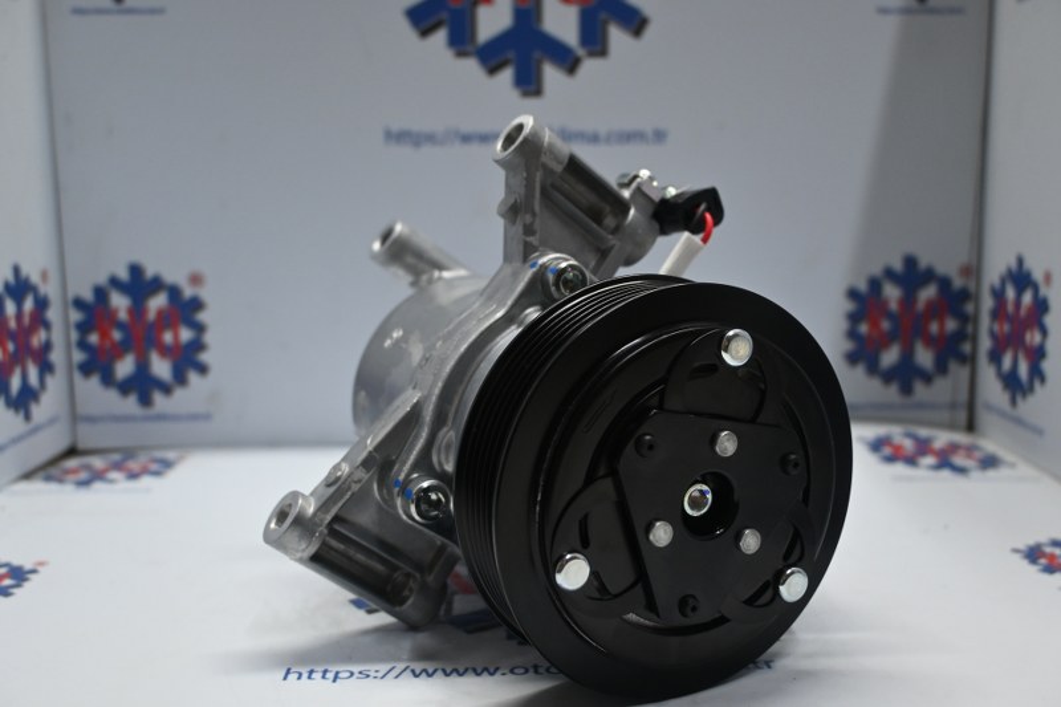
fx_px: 1105
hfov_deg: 51.3
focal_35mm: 38
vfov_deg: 35.5
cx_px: 530
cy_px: 354
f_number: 4.2
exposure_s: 1/125
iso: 1000
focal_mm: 25
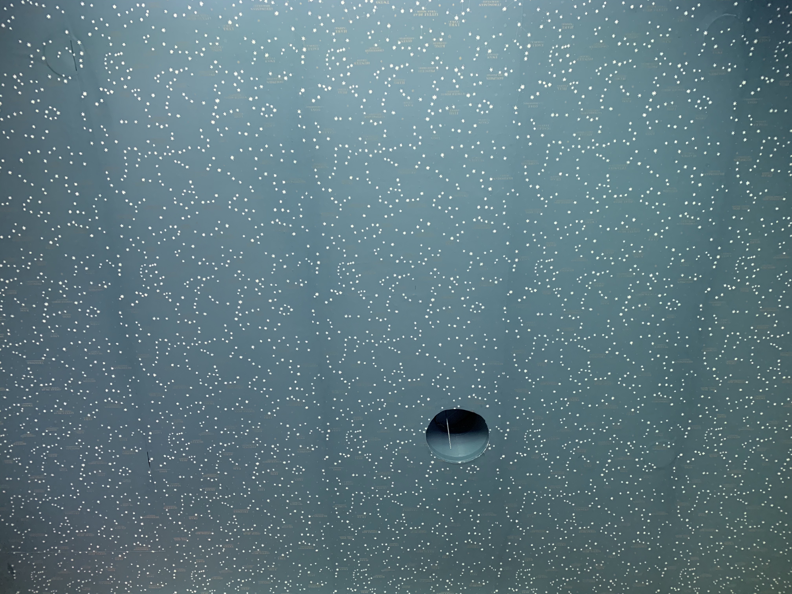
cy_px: 297
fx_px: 595
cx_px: 396
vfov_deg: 53.1
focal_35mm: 26
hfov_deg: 67.3
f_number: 1.8
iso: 400
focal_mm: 4.25
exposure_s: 1/41
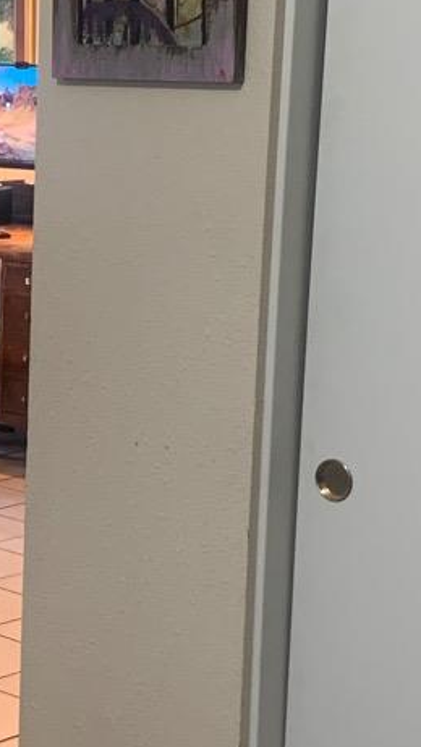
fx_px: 1825
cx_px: -21
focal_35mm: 92
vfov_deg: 23.2
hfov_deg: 13.0
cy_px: 374
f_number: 1.8
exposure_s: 1/60
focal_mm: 4.25
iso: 250
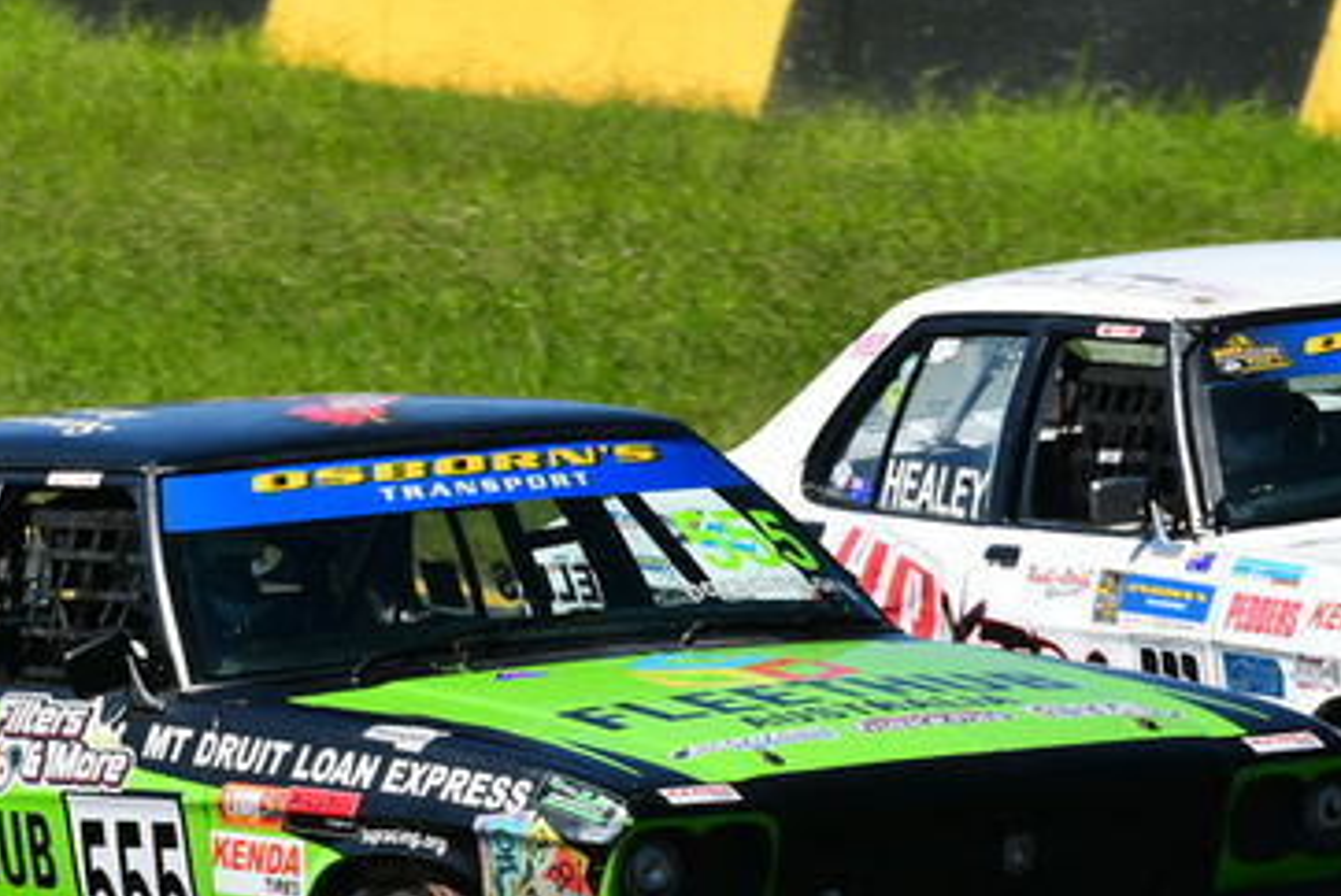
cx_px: 370
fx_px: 38285
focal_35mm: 1027
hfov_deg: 2.0
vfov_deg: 1.3
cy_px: 289
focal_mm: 310
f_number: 13
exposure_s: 1/640
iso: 500
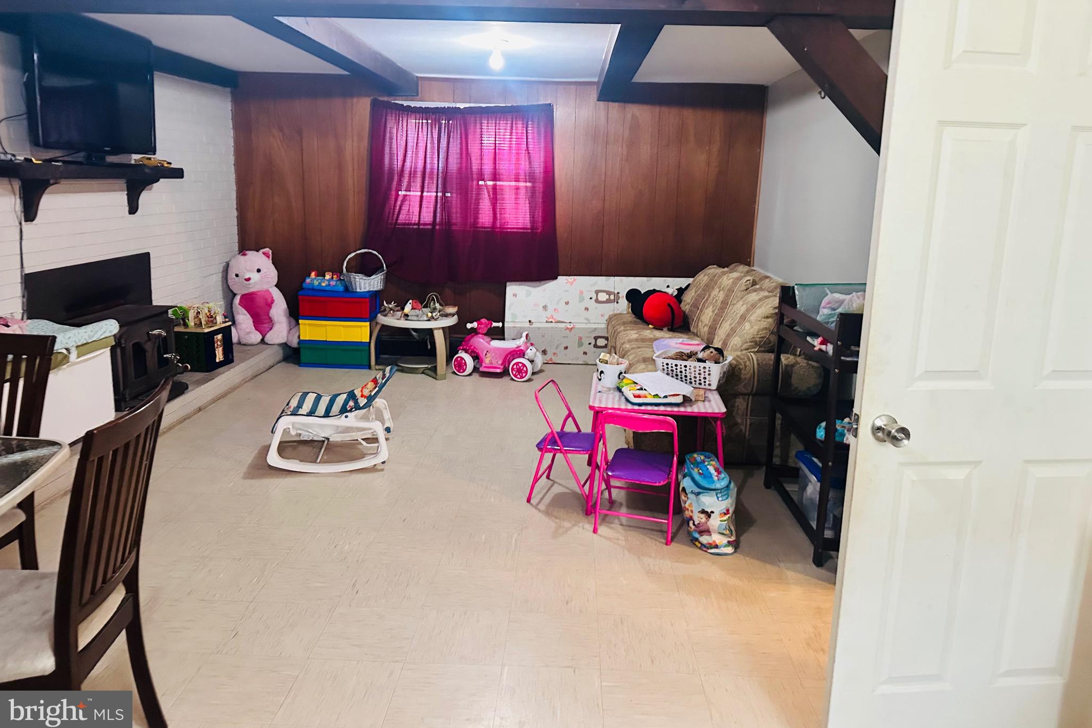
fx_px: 758
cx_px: 546
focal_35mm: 25
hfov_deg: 71.5
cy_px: 324
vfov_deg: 51.2
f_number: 1.78
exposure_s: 1/60
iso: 640
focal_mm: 6.86
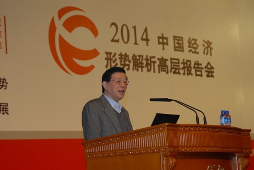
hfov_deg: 17.3
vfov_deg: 11.6
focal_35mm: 118
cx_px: 127
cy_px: 85
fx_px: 833
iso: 400
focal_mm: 78
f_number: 5.6
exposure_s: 1/60
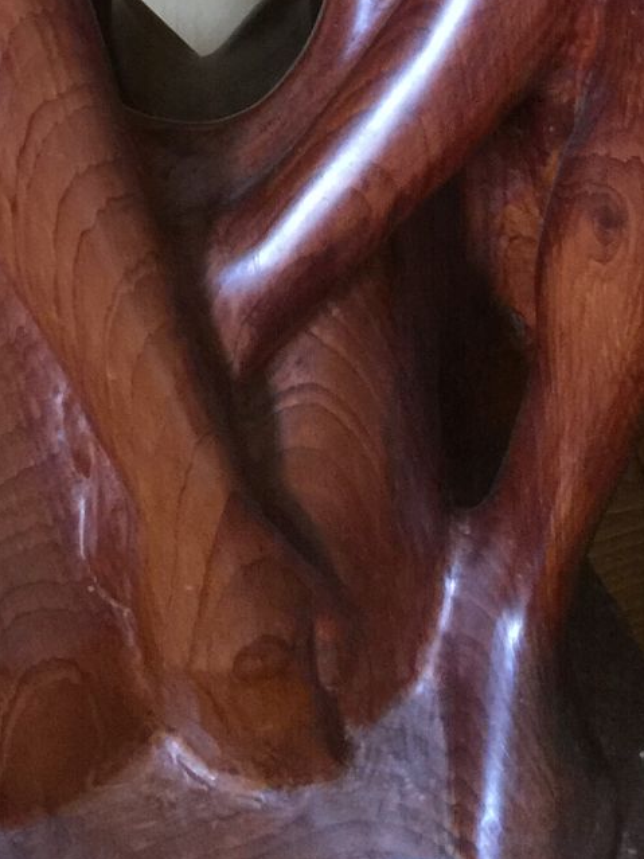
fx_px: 2308
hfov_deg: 15.9
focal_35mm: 93
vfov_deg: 19.6
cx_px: 337
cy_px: -231
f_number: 2.2
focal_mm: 4.15
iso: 125
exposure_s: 1/8
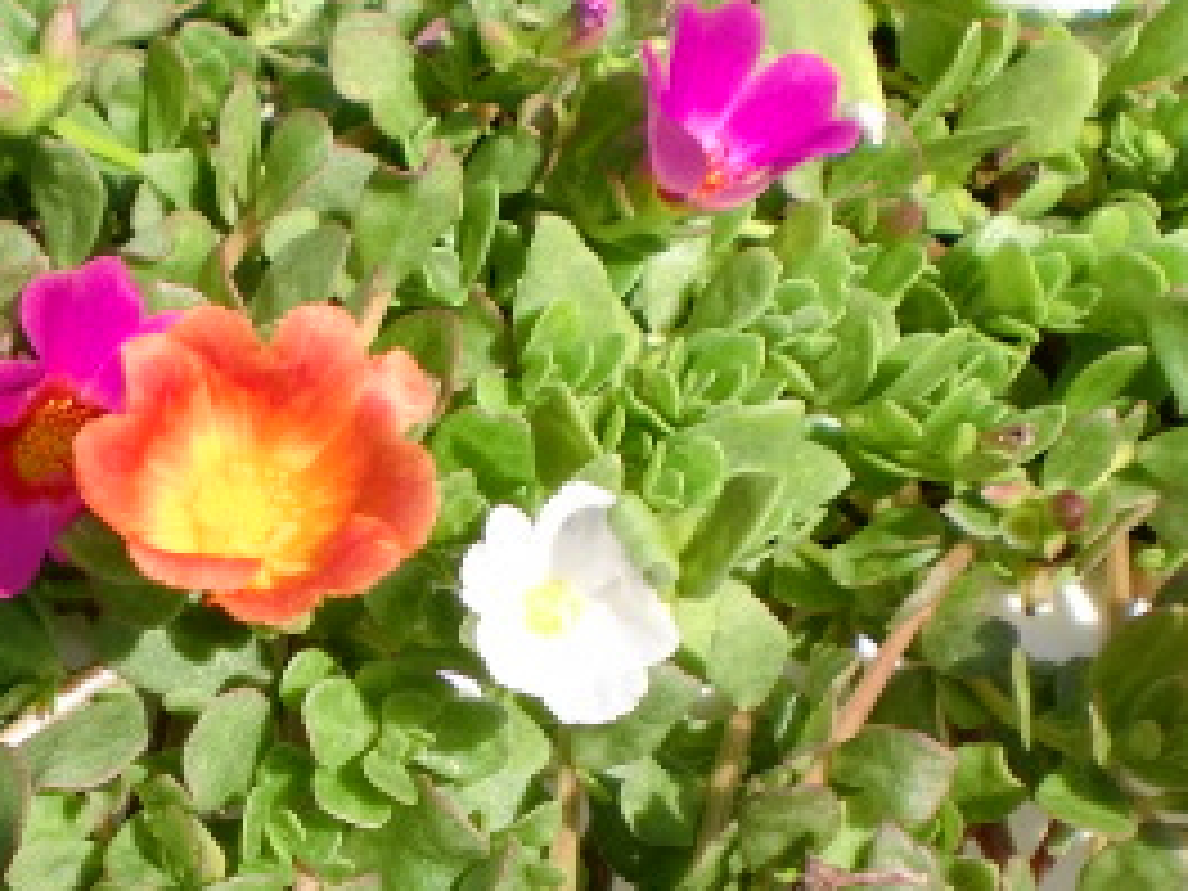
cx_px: 256
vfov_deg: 17.3
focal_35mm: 85
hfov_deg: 22.7
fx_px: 2917
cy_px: 688
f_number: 3.1
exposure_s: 1/640
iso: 64
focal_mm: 6.3
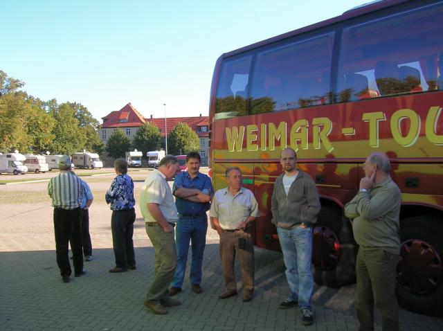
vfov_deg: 41.7
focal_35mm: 34
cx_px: 222
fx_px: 434
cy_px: 166
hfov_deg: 54.0
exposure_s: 1/104
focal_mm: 5.7
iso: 50
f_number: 4.9
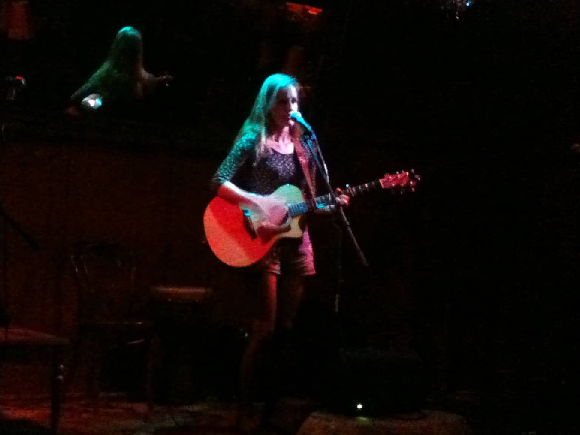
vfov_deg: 27.5
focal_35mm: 53
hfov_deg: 36.1
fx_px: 888
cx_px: 253
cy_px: 202
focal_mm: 3.85
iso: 1000
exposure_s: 1/10
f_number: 2.8
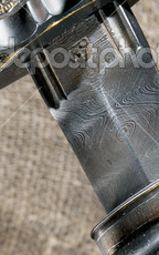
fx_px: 2114
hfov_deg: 4.3
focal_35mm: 305
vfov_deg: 6.9
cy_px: 57
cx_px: 71
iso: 100
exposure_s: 1/125
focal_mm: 45
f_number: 14
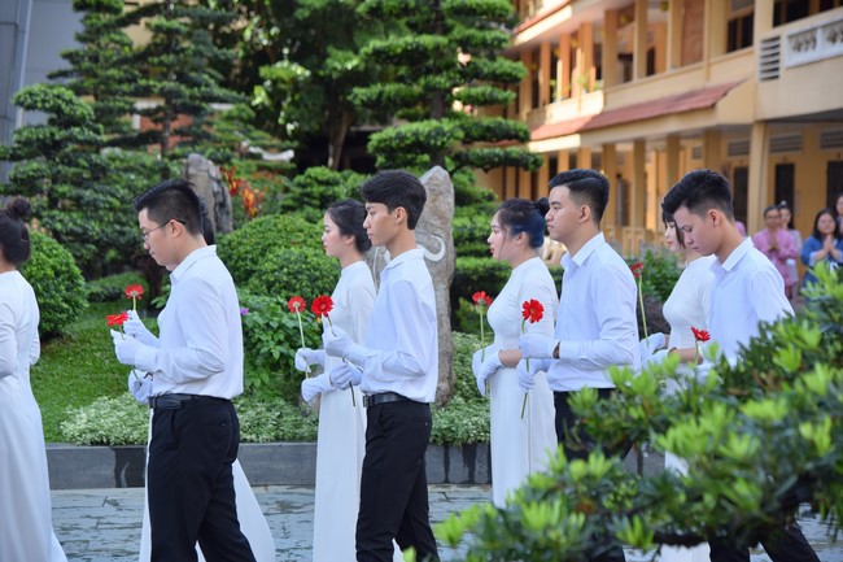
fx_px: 1826
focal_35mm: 78
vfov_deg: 17.5
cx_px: 422
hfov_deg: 26.0
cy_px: 281
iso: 100
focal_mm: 78
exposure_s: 1/250
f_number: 5.6
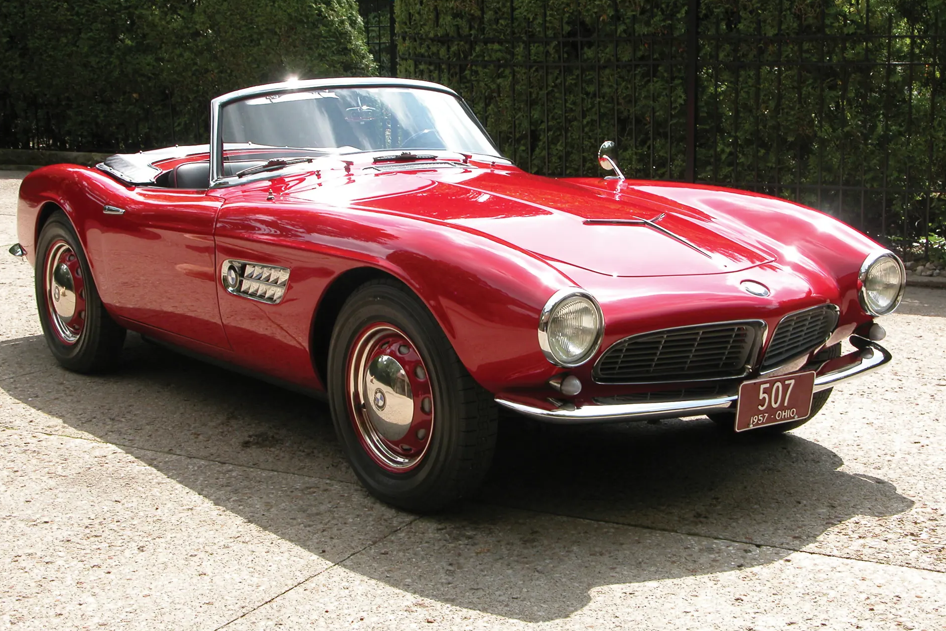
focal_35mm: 61
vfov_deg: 22.2
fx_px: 1603
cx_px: 476
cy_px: 274
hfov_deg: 32.9
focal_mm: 14.7
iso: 100
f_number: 5
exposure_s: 1/211
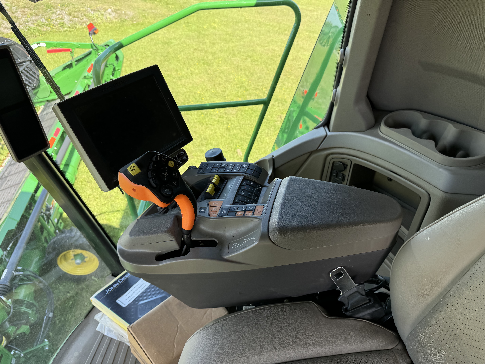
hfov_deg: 71.6
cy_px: 182
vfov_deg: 56.8
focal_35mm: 24
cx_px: 242
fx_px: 336
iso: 80
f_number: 1.78
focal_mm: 6.76
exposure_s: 1/451
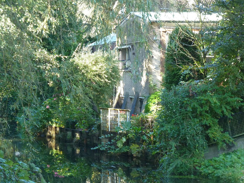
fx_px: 839
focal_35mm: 119
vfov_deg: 12.5
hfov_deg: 16.6
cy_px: 92
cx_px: 122
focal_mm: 19.5
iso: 200
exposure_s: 1/40
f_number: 4.4
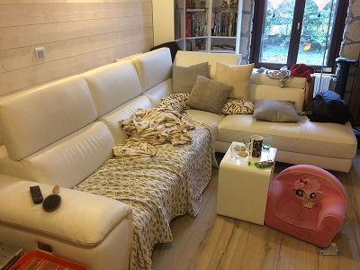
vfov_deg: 48.2
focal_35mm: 29
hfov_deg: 61.7
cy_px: 135
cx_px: 180
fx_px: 302
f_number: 2.2
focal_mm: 4.15
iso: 125
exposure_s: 1/33
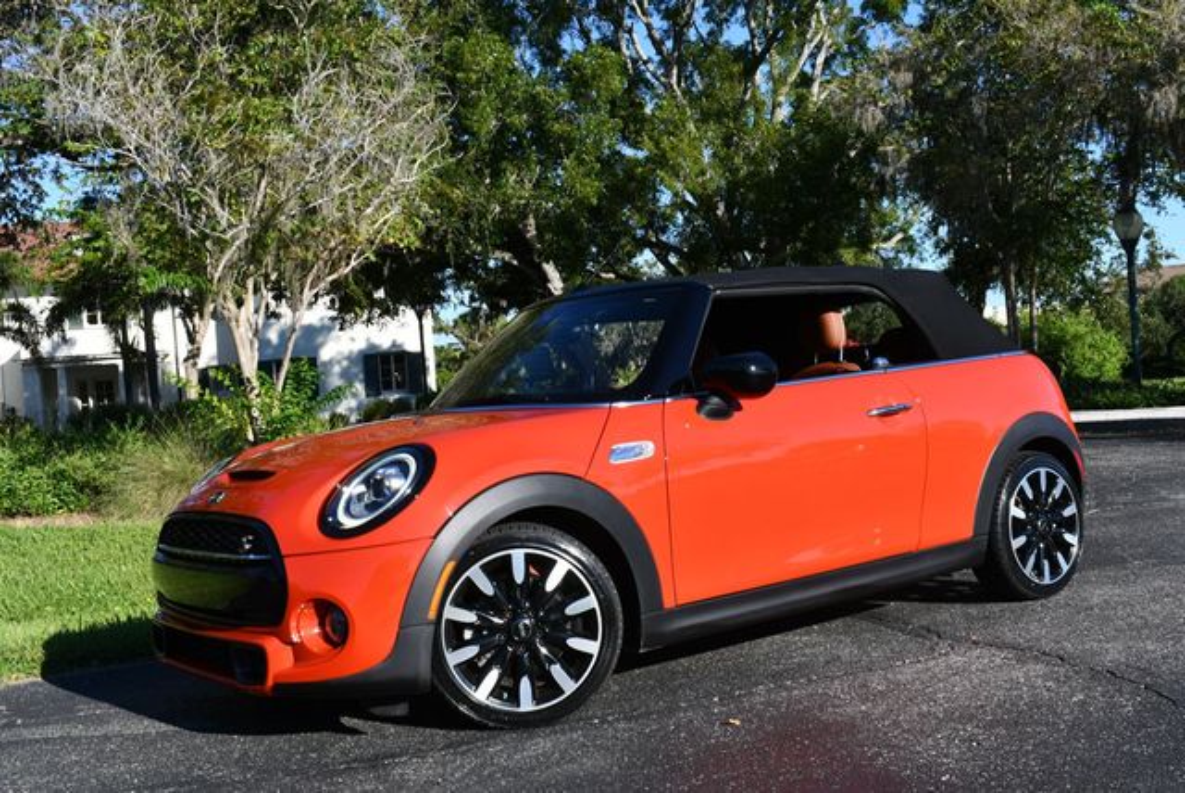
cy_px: 396
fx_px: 1384
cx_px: 592
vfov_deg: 32.0
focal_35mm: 42
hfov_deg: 46.4
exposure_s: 1/250
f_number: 8
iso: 100
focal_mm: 21
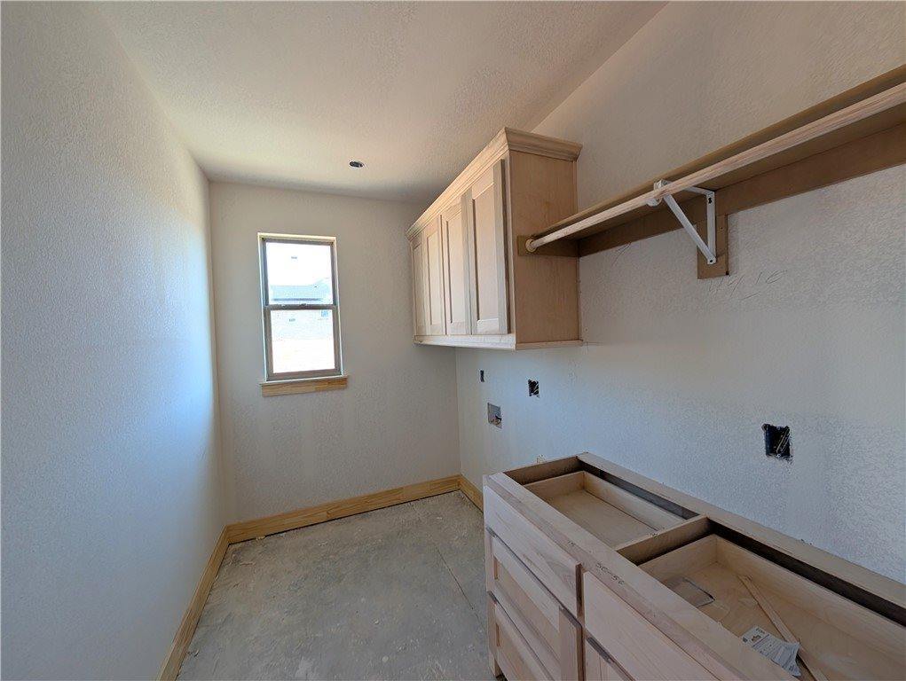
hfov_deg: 110.5
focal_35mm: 12
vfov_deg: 94.6
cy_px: 340
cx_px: 453
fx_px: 314
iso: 53
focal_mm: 2.02
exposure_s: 1/154
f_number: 1.7
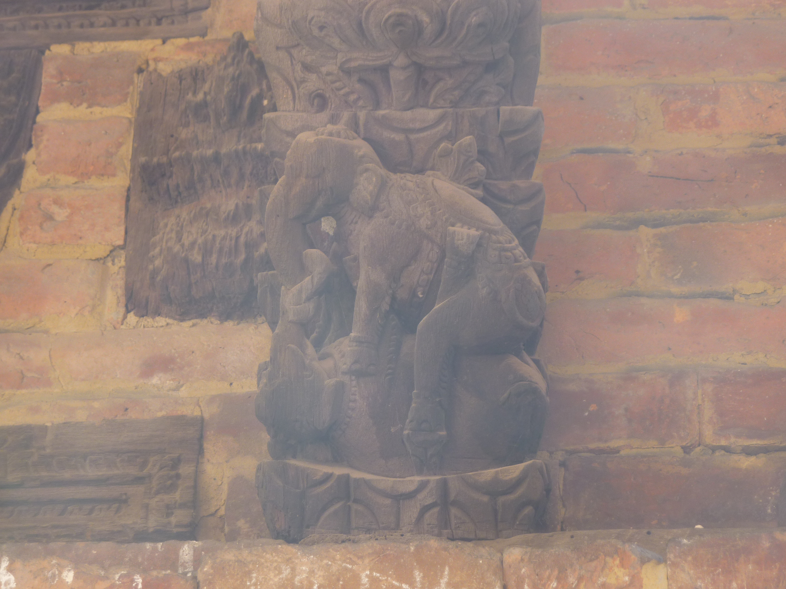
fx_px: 2702
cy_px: 294
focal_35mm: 119
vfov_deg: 12.5
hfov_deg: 16.6
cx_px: 393
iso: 100
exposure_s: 1/50
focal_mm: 19.5
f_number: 4.4
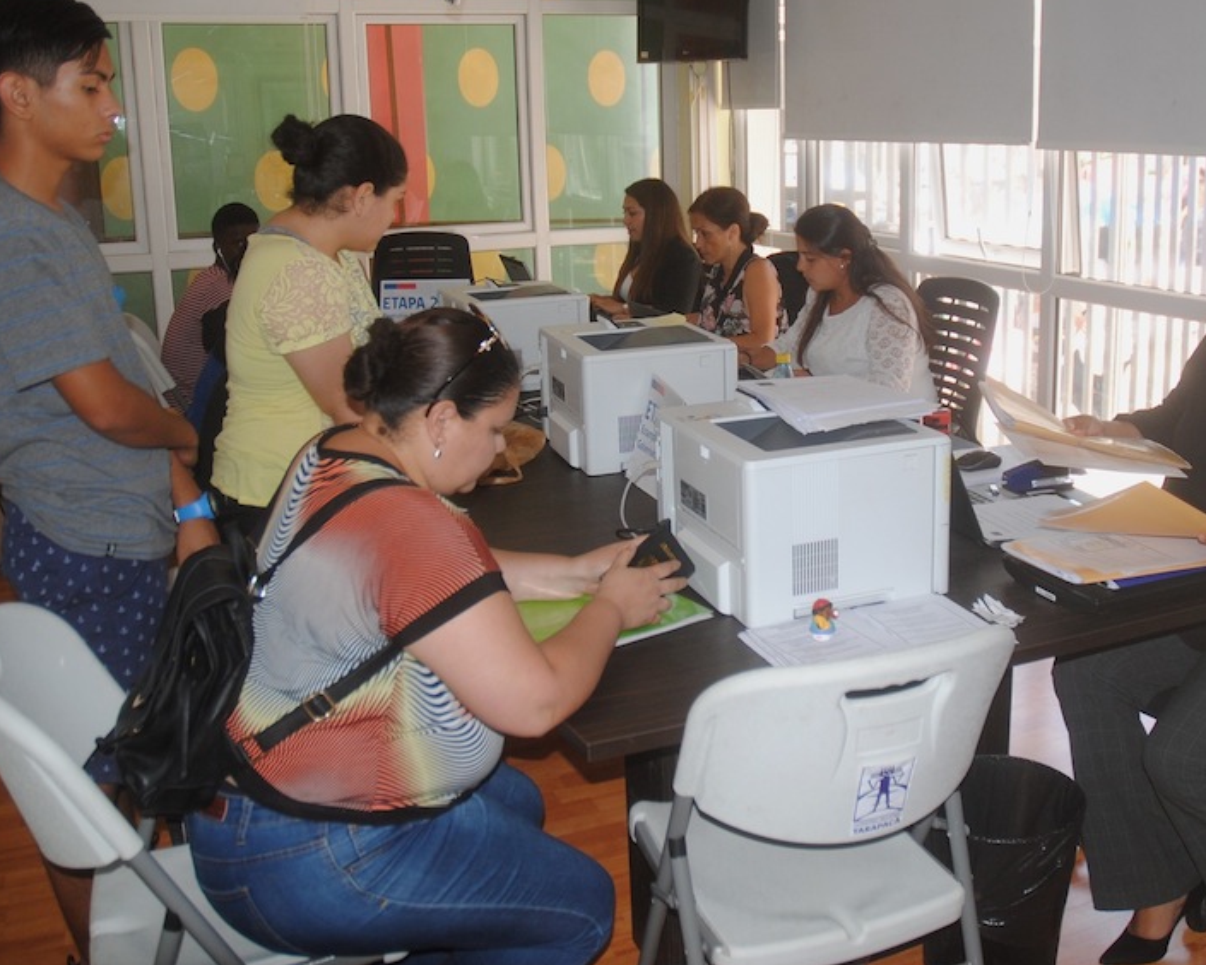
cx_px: 672
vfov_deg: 41.1
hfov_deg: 50.2
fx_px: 1285
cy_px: 420
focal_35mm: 36
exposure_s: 1/60
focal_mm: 18
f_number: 3.5
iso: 200
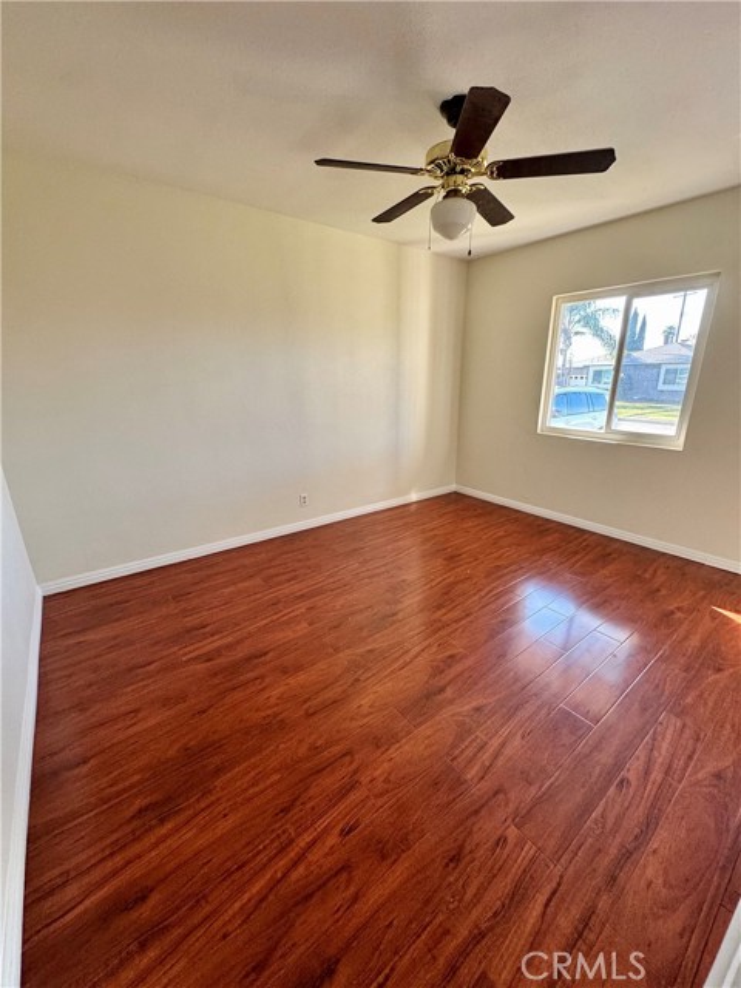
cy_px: 494
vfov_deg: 102.1
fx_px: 400
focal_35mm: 14
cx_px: 370
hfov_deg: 85.7
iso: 200
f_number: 2.2
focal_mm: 2.22
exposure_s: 1/120
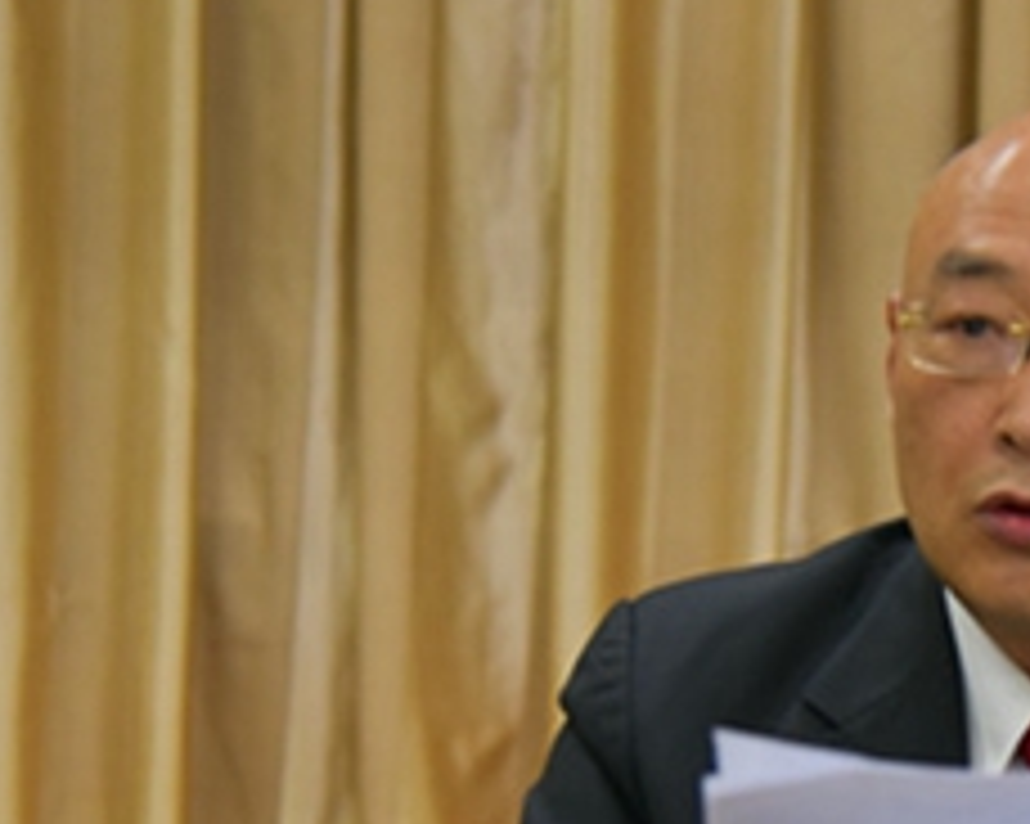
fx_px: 3992
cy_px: 678
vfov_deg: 11.7
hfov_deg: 14.4
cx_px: 1084
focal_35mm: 131
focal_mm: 58
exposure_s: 1/60
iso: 2000
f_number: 4
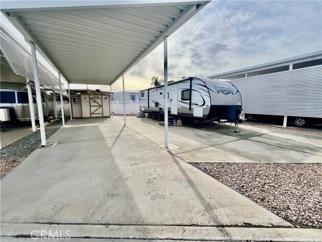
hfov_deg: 106.2
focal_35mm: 13
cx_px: 161
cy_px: 121
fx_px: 121
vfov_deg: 89.9
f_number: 1.8
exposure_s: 1/874
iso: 32
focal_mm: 1.57
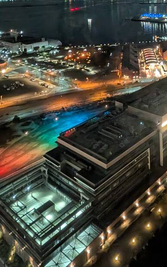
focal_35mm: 33
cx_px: 191
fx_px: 240
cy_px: -7
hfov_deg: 32.7
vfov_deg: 47.1
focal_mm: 2.02
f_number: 1.7
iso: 811
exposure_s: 1/16.7
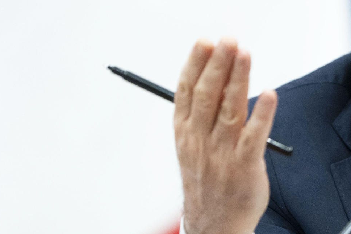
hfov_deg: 3.8
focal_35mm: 539
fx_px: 5255
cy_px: 81
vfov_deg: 2.6
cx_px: 459
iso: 4000
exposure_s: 1/250
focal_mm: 170
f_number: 2.8
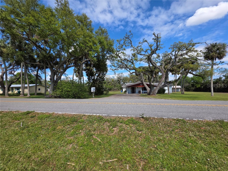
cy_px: 86
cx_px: 114
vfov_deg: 89.9
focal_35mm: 13
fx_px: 86
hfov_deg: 106.2
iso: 40
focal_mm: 2.2
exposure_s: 1/1588
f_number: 1.9
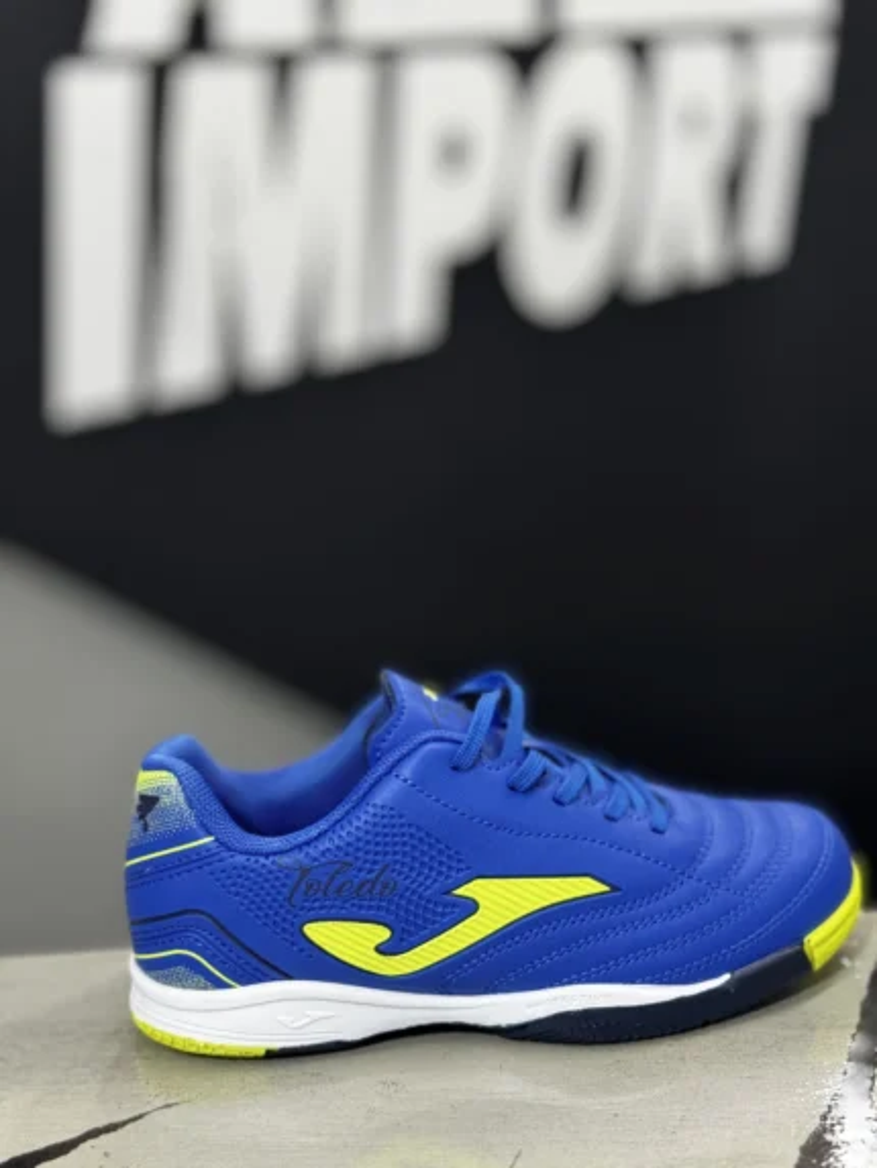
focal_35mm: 48
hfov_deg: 30.3
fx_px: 1621
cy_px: 584
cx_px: 438
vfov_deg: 39.6
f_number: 1.78
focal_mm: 6.76
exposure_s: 1/40
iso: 250
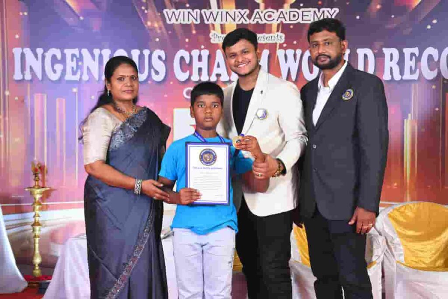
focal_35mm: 72
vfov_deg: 18.9
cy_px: 150
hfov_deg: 28.1
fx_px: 896
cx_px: 224
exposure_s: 1/160
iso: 500
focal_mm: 48
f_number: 7.1
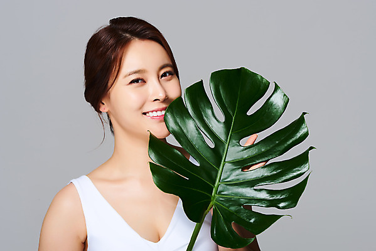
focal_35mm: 105
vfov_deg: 13.1
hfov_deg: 19.4
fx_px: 1097
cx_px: 188
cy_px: 126
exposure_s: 1/125
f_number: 16
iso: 64
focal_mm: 105
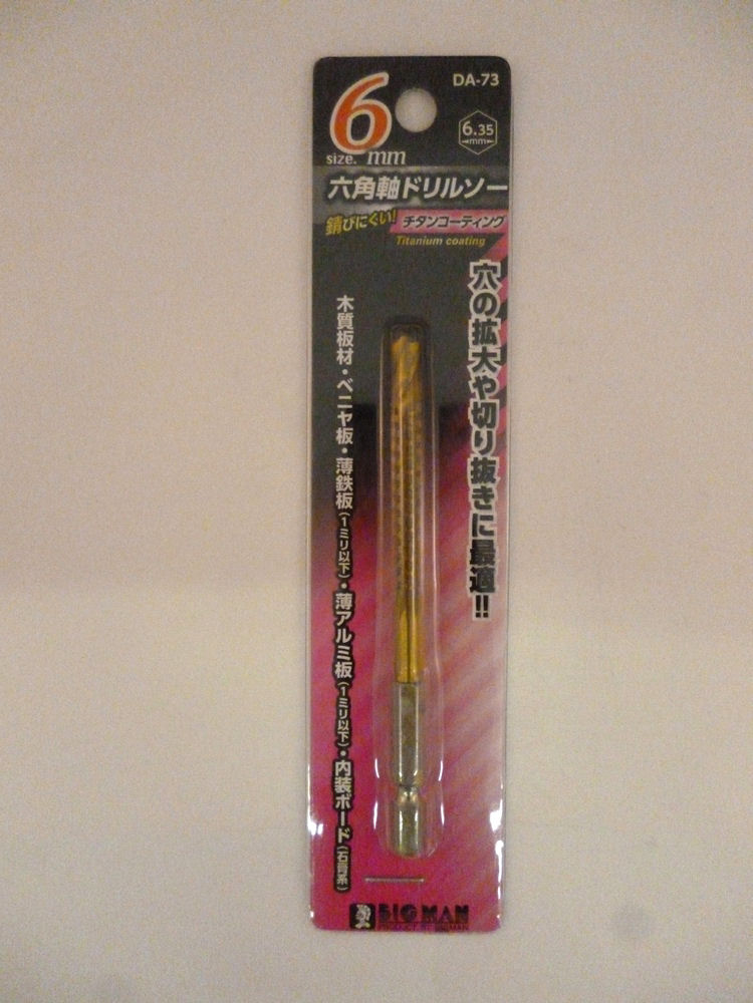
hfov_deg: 49.7
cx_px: 376
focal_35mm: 28
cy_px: 502
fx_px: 812
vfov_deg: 63.4
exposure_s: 1/250
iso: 1600
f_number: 3.1
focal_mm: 5
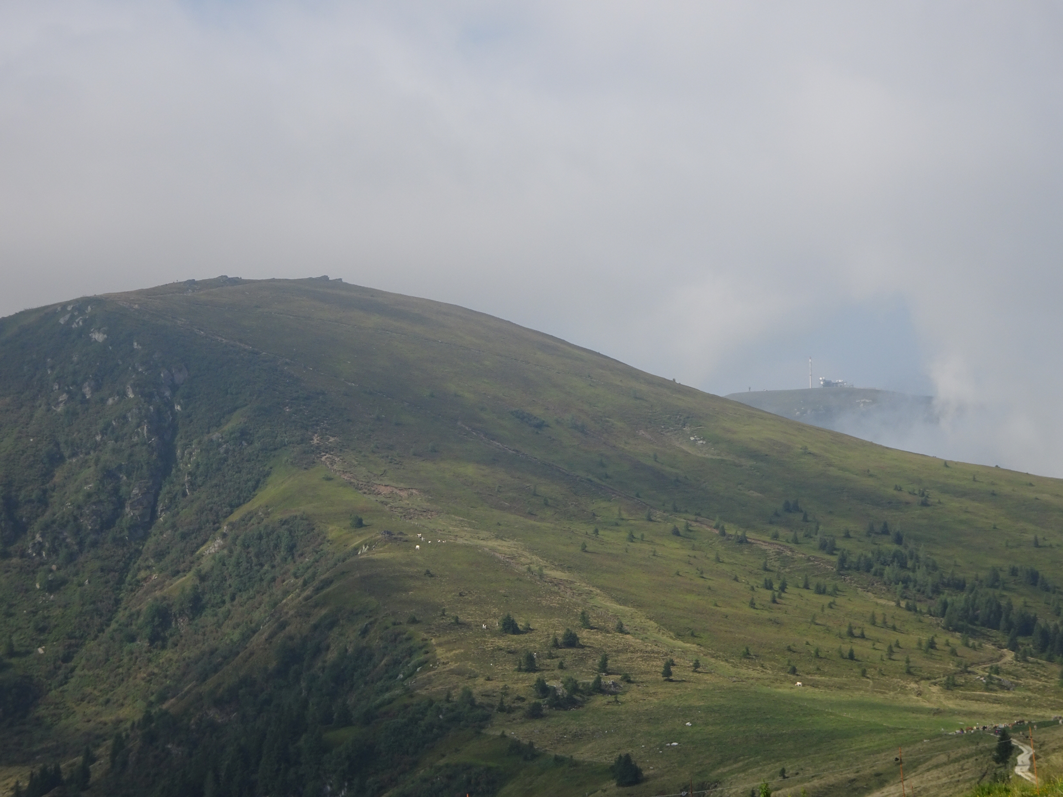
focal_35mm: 96
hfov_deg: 20.4
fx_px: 2948
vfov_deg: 15.4
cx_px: 532
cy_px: 398
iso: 80
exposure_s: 1/500
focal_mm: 16.46
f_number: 5
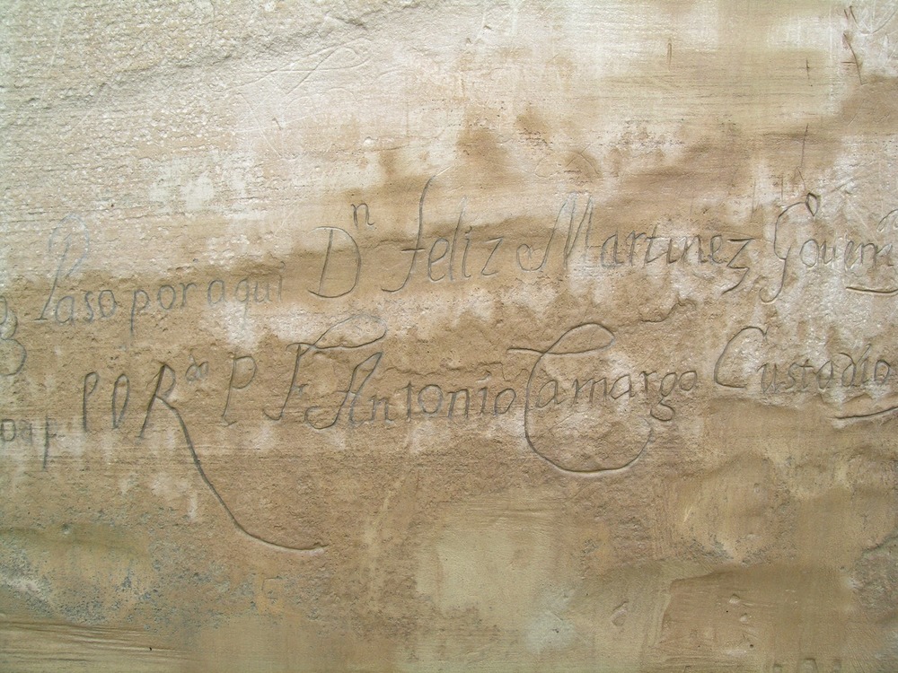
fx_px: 726
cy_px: 336
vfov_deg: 49.7
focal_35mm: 28
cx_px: 449
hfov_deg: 63.4
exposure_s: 1/147
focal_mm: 5.8
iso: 50
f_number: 5
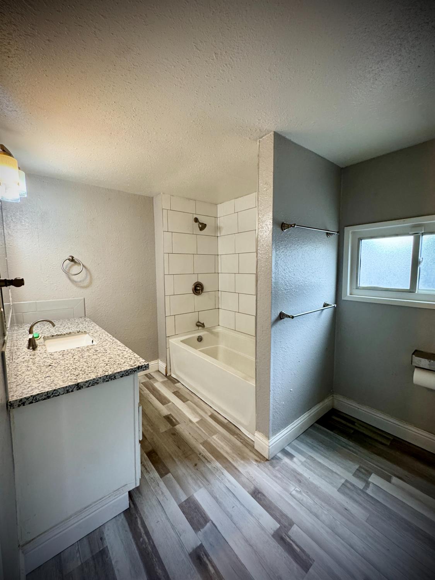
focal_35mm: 14
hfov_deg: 85.7
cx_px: 218
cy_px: 290
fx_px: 235
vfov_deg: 102.1
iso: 320
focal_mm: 2.22
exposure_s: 1/120
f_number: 2.2
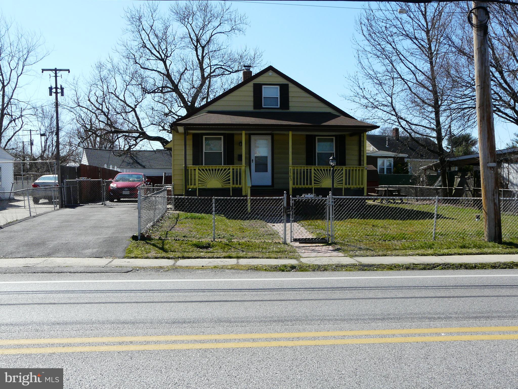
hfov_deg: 51.4
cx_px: 259
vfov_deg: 39.7
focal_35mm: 36
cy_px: 194
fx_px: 539
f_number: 5.6
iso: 100
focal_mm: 5.9
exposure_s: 1/320
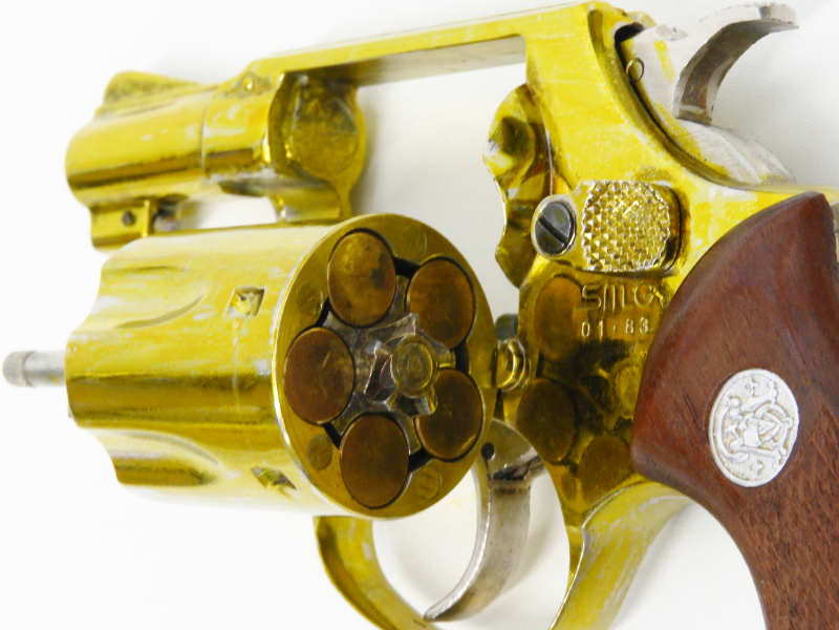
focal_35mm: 105
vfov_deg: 14.1
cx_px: 420
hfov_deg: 18.7
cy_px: 315
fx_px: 2545
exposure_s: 1/20
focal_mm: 18.8
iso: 200
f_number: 7.6
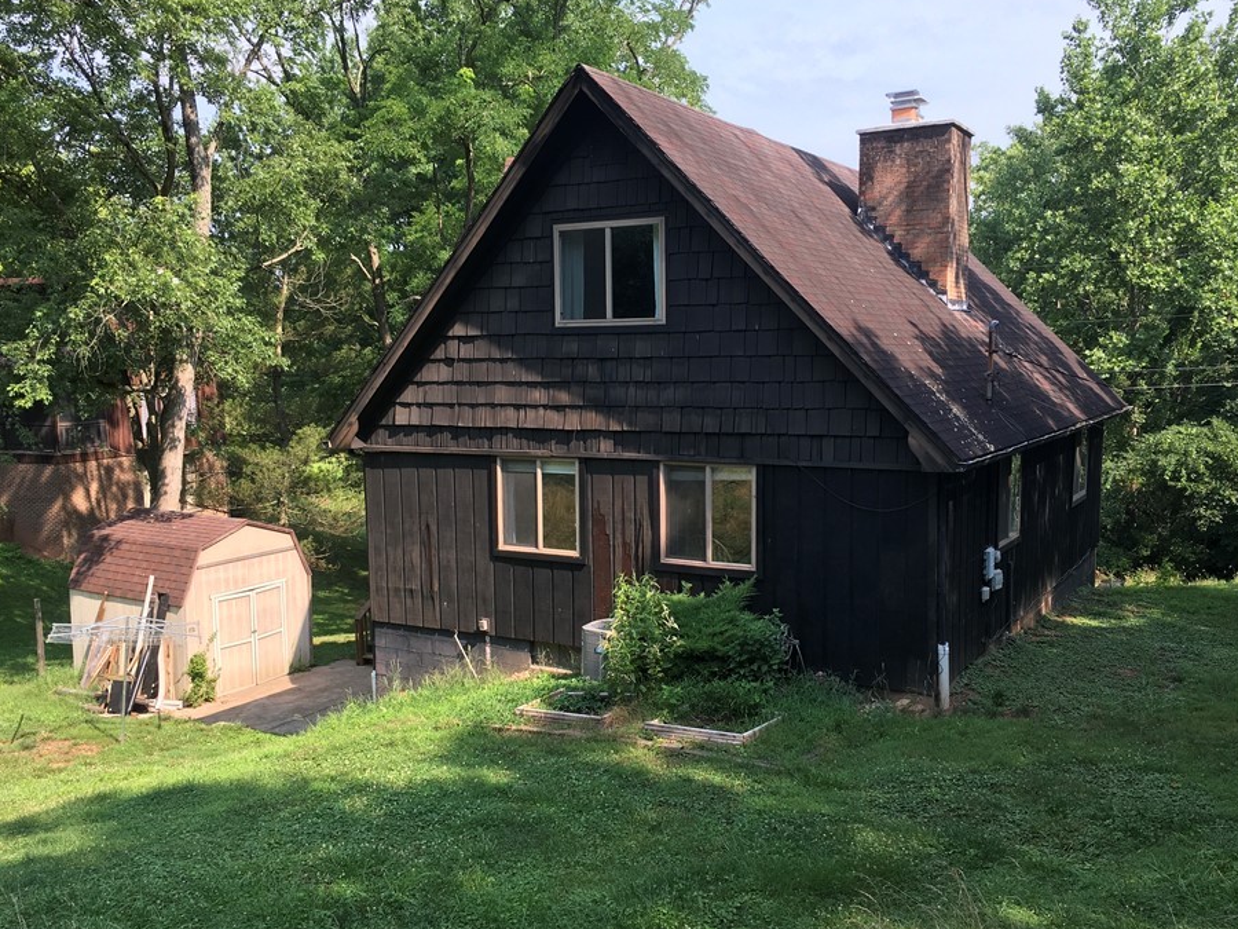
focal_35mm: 33
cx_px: 615
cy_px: 509
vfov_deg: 42.9
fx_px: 1180
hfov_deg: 55.4
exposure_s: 1/418
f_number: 2.2
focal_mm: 4.15
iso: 25
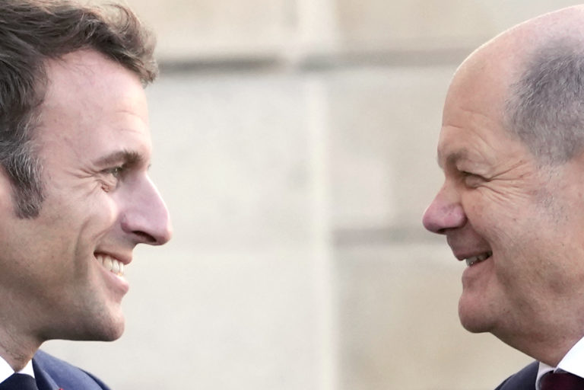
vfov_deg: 7.1
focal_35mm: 193
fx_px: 3131
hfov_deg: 10.7
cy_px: 195
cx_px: 292
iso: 1250
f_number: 5
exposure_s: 1/640
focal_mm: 129
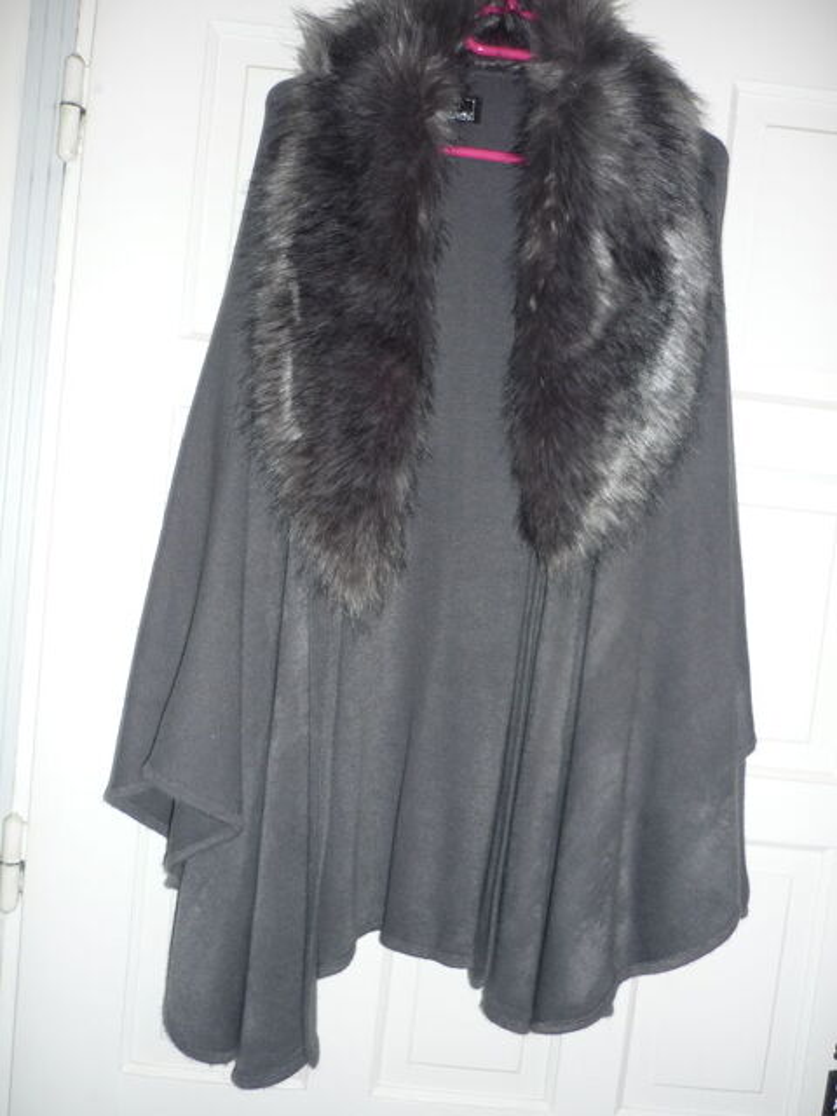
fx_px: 1064
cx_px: 418
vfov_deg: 55.4
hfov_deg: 42.9
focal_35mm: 33
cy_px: 558
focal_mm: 5.5
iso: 100
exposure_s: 1/30
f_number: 2.8
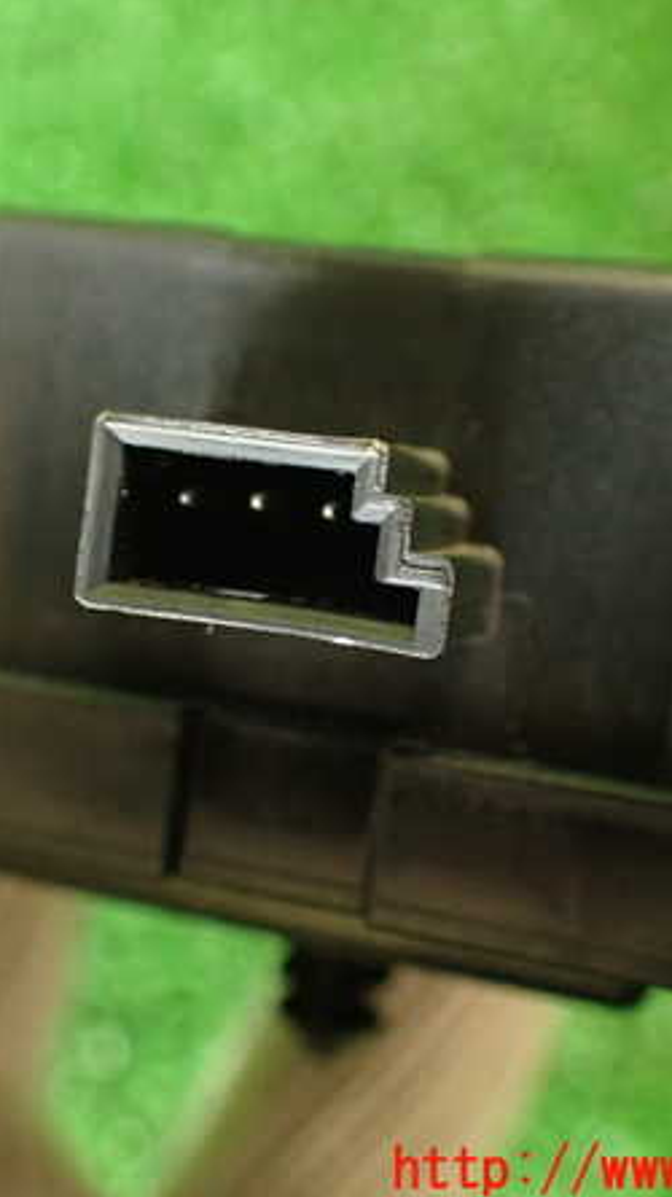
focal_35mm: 47
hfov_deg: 25.2
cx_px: 194
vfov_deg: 43.7
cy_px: 600
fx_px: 1490
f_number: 2.4
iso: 500
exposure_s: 1/30
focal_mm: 5.79
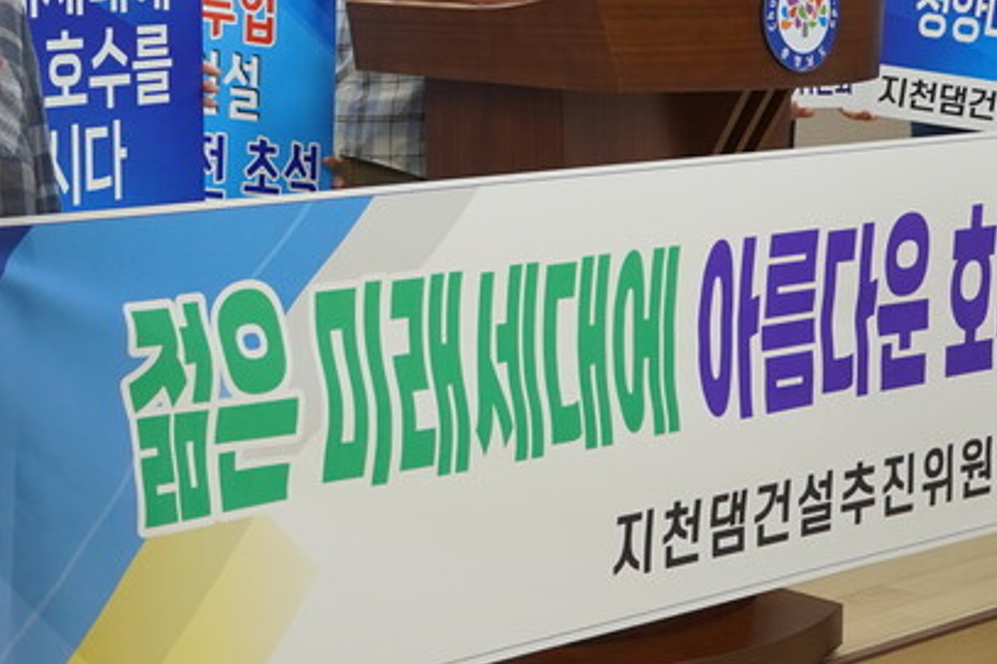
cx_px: 56
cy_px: 82
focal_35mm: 90
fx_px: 2479
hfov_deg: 22.1
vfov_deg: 15.1
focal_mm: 19
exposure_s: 1/160
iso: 400
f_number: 4
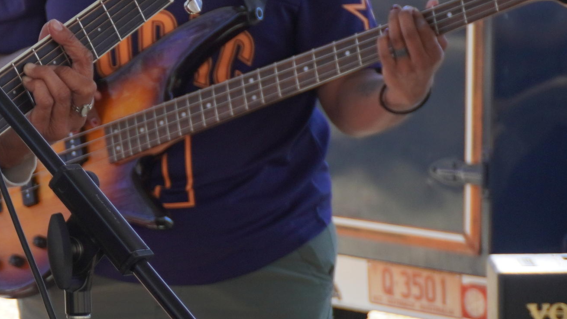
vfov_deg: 5.2
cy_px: 136
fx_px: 3519
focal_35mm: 234
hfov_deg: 8.9
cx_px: -425
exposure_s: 1/160
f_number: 5.6
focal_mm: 39
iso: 160
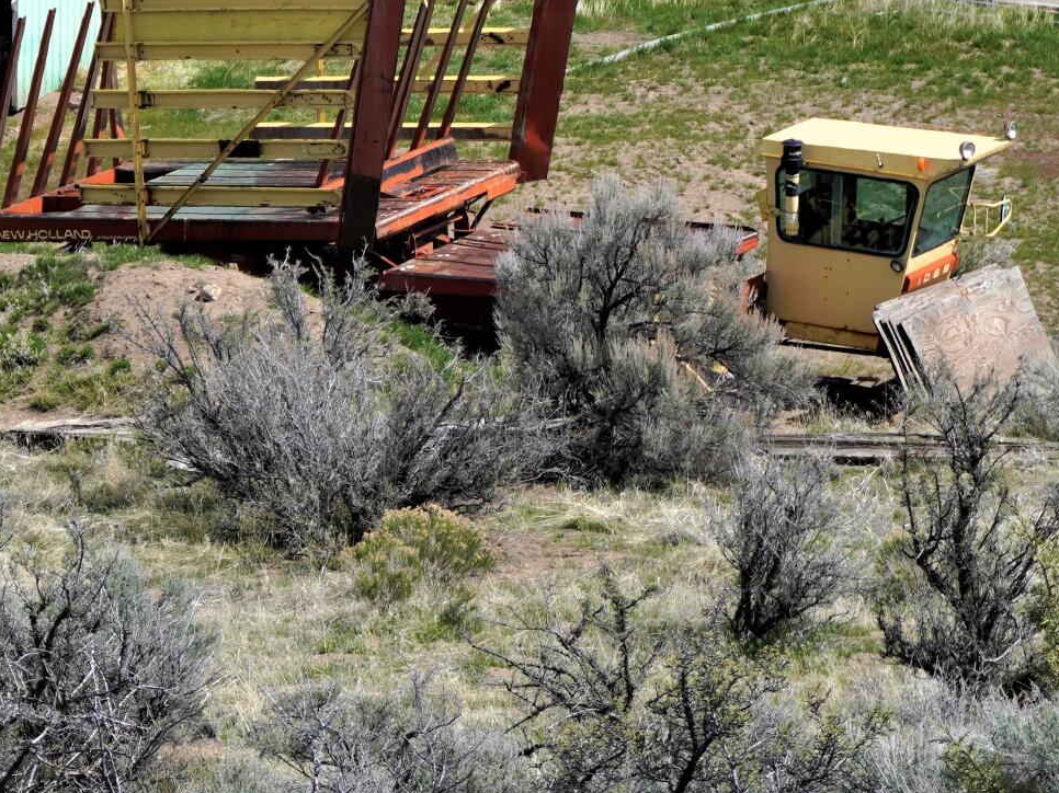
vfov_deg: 6.6
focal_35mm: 224
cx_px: -308
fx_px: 6851
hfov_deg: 8.7
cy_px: -97
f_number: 8
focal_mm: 50
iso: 100
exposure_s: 1/320
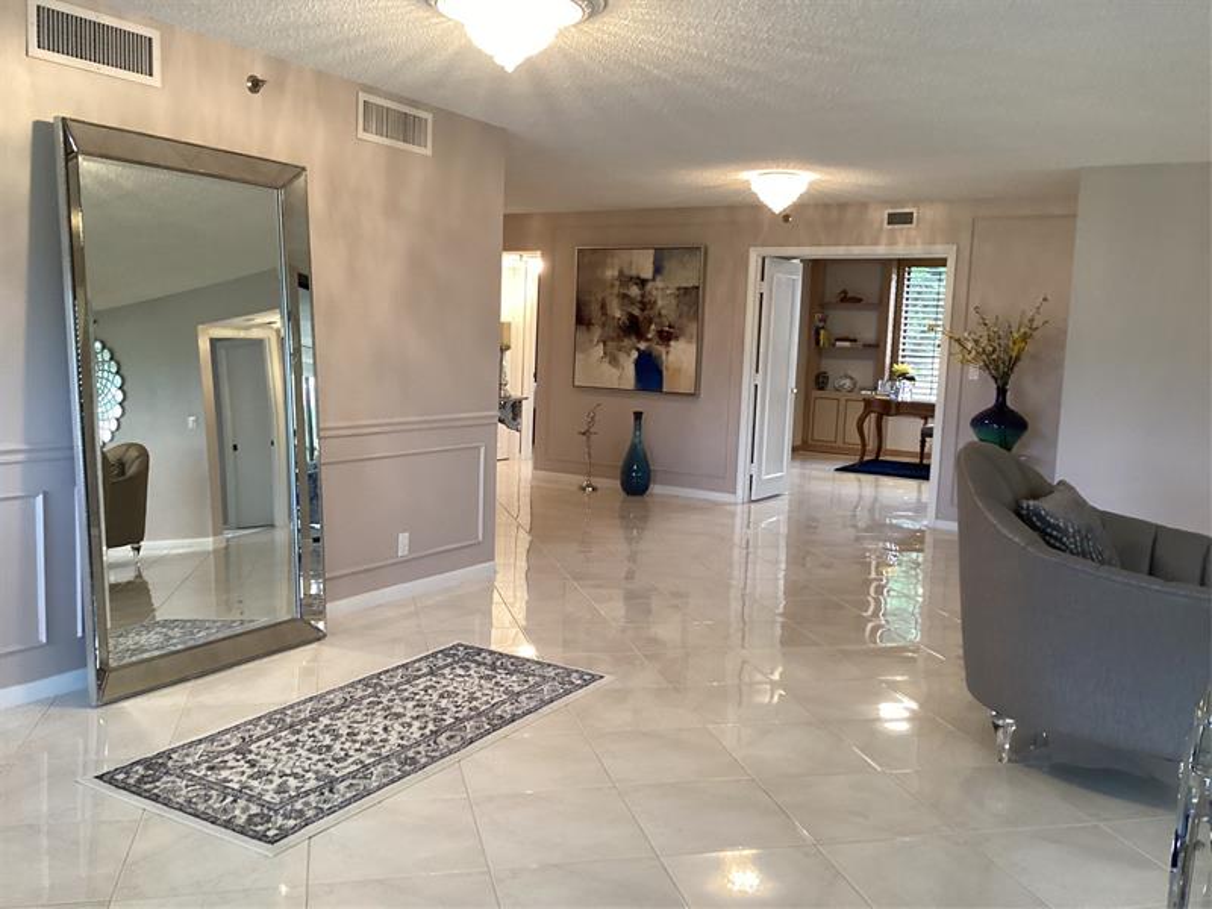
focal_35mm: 31
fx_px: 1085
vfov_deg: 45.4
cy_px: 454
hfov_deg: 58.4
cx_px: 606
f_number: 2.4
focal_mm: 3.3
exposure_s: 1/60
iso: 250
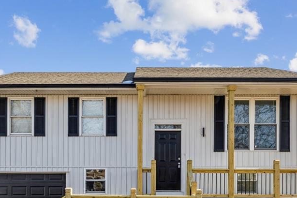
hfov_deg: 53.7
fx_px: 293
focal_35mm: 36
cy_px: 148
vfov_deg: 36.5
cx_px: 137
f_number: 22
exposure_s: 1/10
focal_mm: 21.3
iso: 100
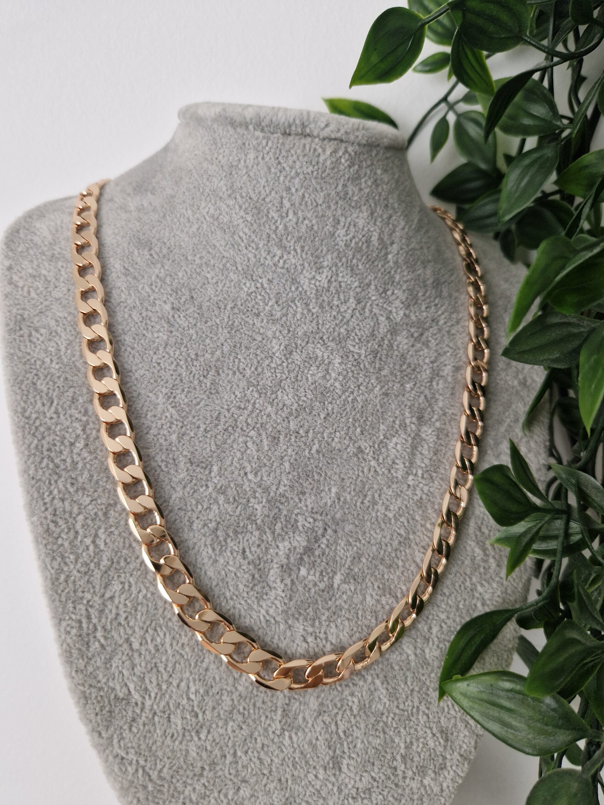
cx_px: 302
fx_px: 535
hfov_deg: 58.9
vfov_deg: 73.9
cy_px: 402
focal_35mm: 23
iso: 50
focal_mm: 5.4
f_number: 1.8
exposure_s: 1/100
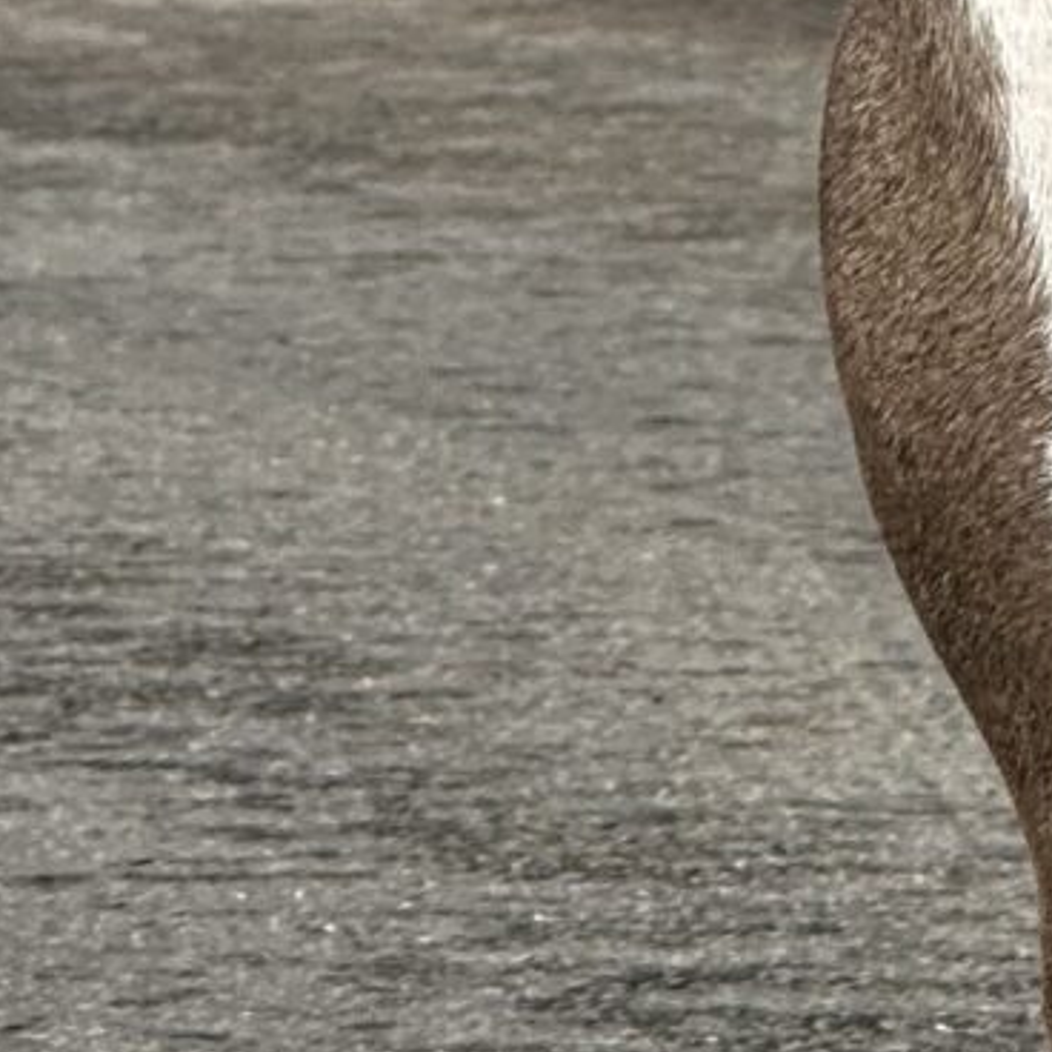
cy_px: -117
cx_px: 2135
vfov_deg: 3.7
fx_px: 16298
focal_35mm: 474
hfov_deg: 3.7
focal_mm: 9
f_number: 2.8
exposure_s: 1/410
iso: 32
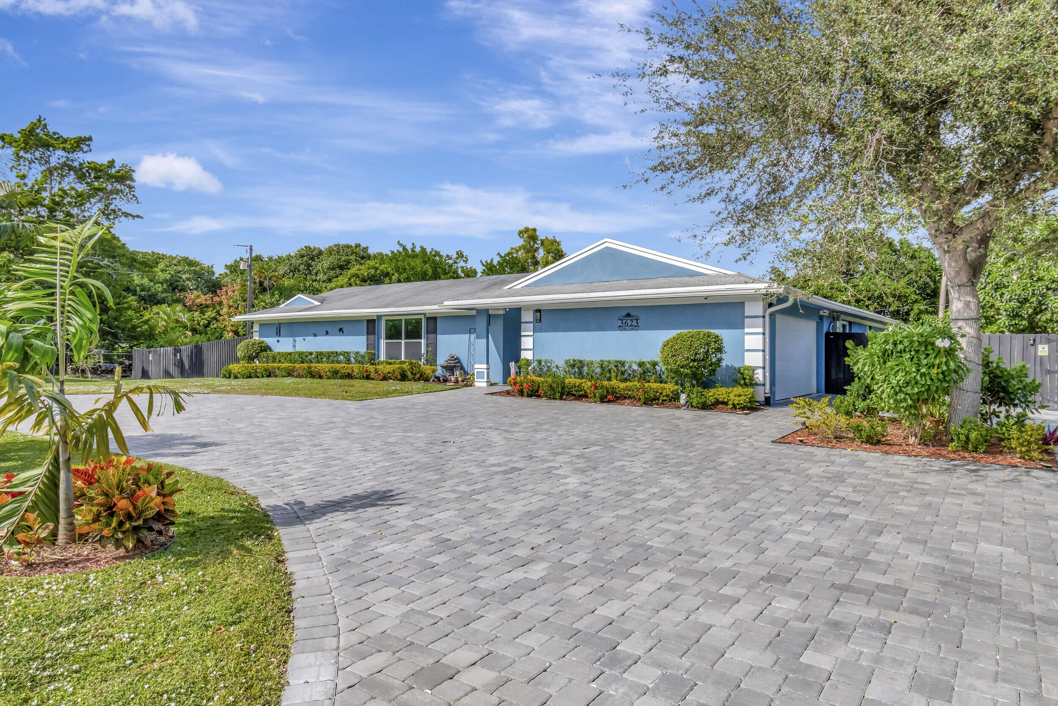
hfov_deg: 81.2
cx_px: 529
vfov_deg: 59.5
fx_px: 617
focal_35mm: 21
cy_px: 353
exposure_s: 1/2500
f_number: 8
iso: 500
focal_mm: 14
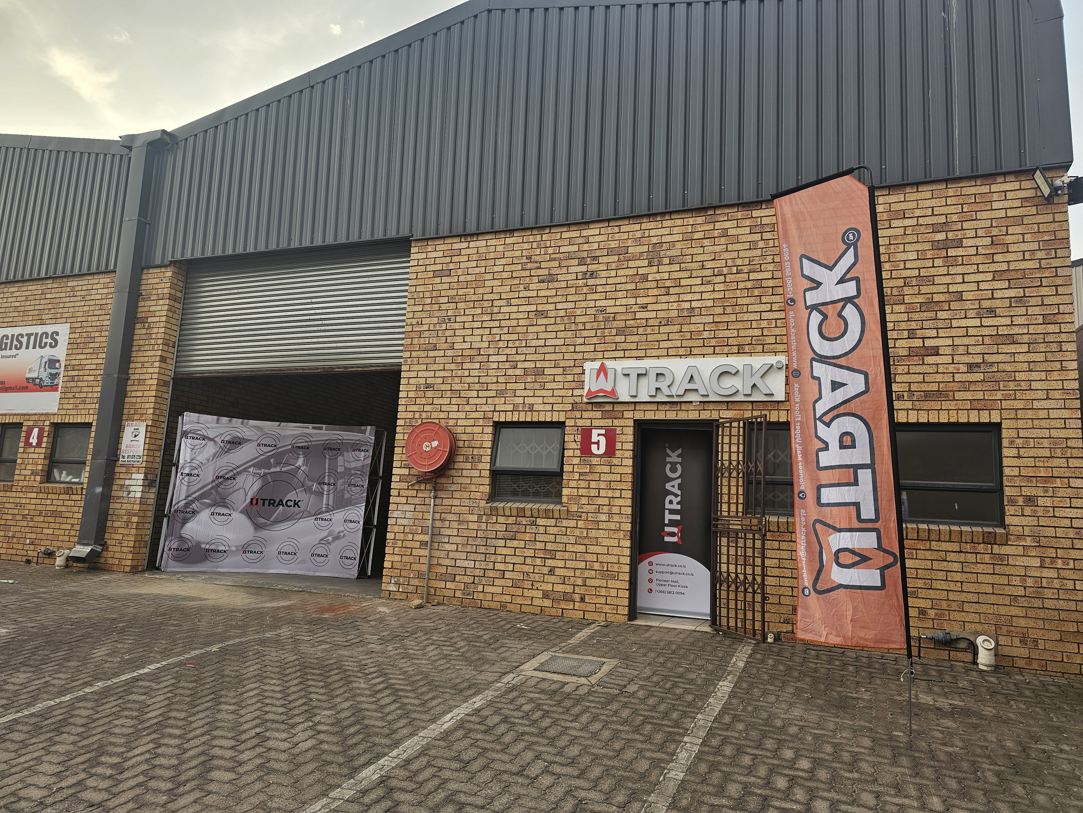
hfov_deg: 73.9
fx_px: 720
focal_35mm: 23
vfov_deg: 58.9
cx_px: 542
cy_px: 406
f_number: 1.7
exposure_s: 1/120
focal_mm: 6.3
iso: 20
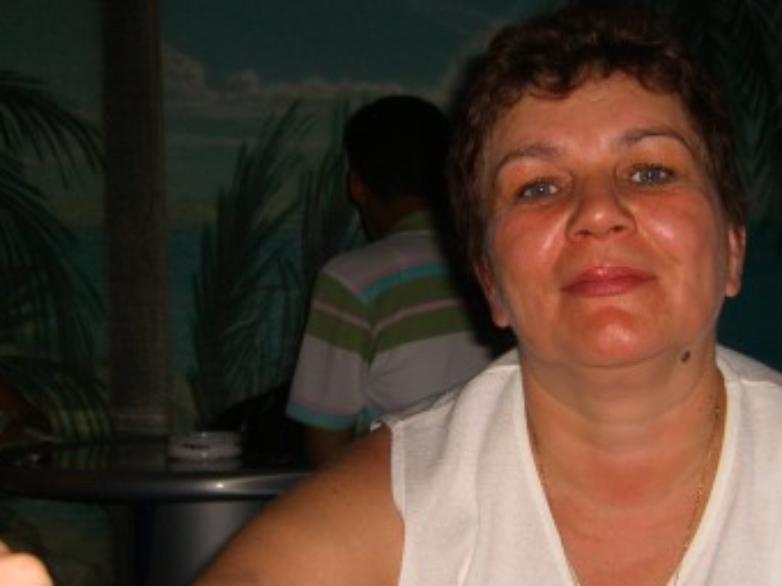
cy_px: 324
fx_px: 1514
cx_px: 527
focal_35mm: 67
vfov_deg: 21.9
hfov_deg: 28.8
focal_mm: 7.9
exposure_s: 1/60
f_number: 2.8
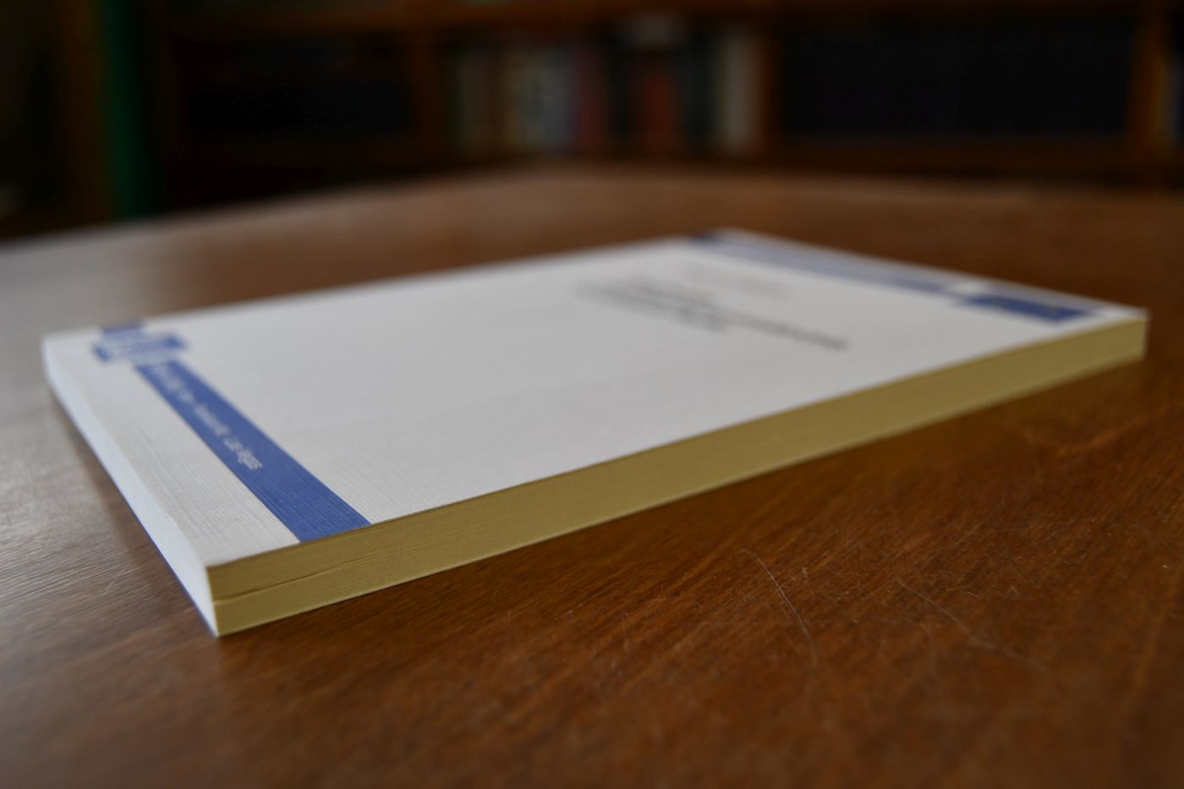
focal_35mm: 34
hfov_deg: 55.8
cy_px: 394
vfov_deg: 38.9
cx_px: 592
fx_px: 1118
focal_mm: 23
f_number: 3.8
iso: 640
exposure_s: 1/250
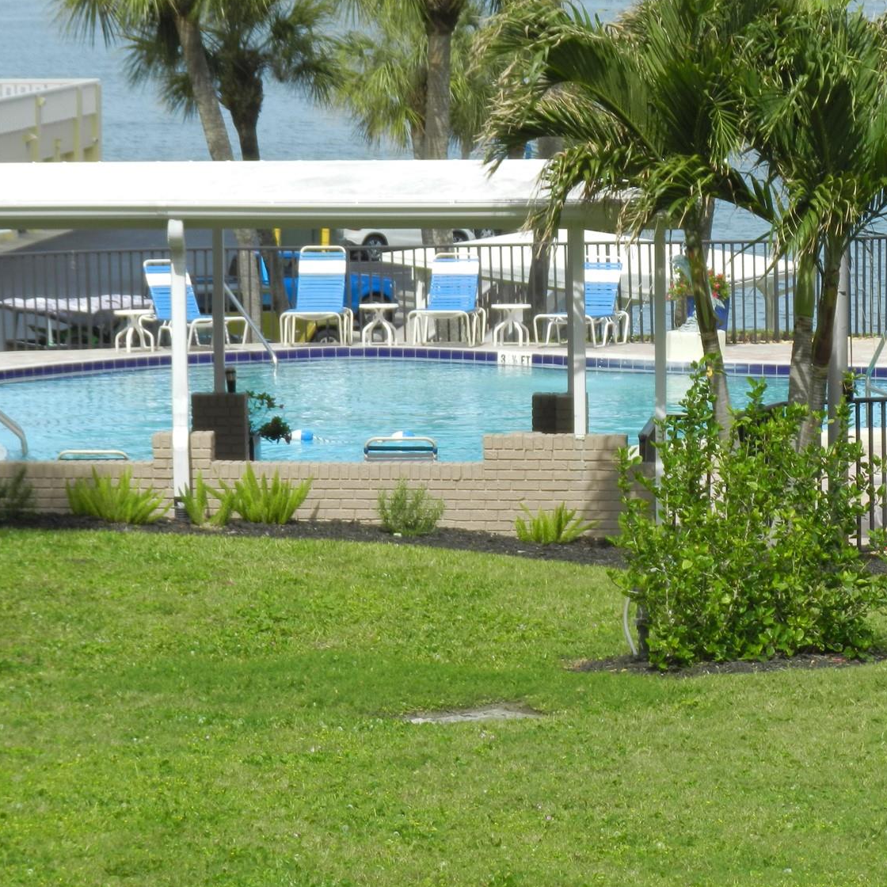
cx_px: 618
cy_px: 471
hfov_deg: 8.7
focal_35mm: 202
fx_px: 5856
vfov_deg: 8.7
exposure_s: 1/800
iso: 160
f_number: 5.3
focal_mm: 28.4
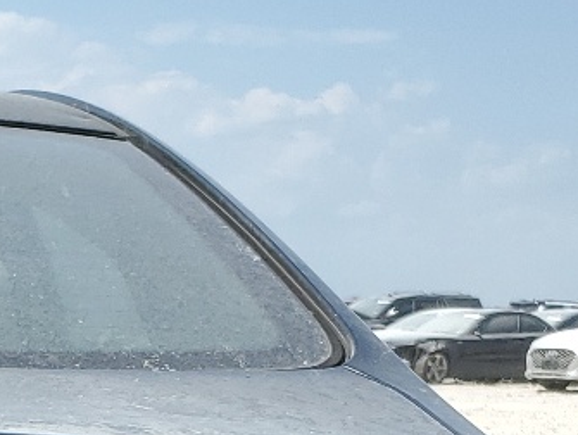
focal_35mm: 124
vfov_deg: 10.5
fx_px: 2073
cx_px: -419
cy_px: 1001
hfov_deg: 14.3
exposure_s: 1/3333
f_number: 1.5
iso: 50
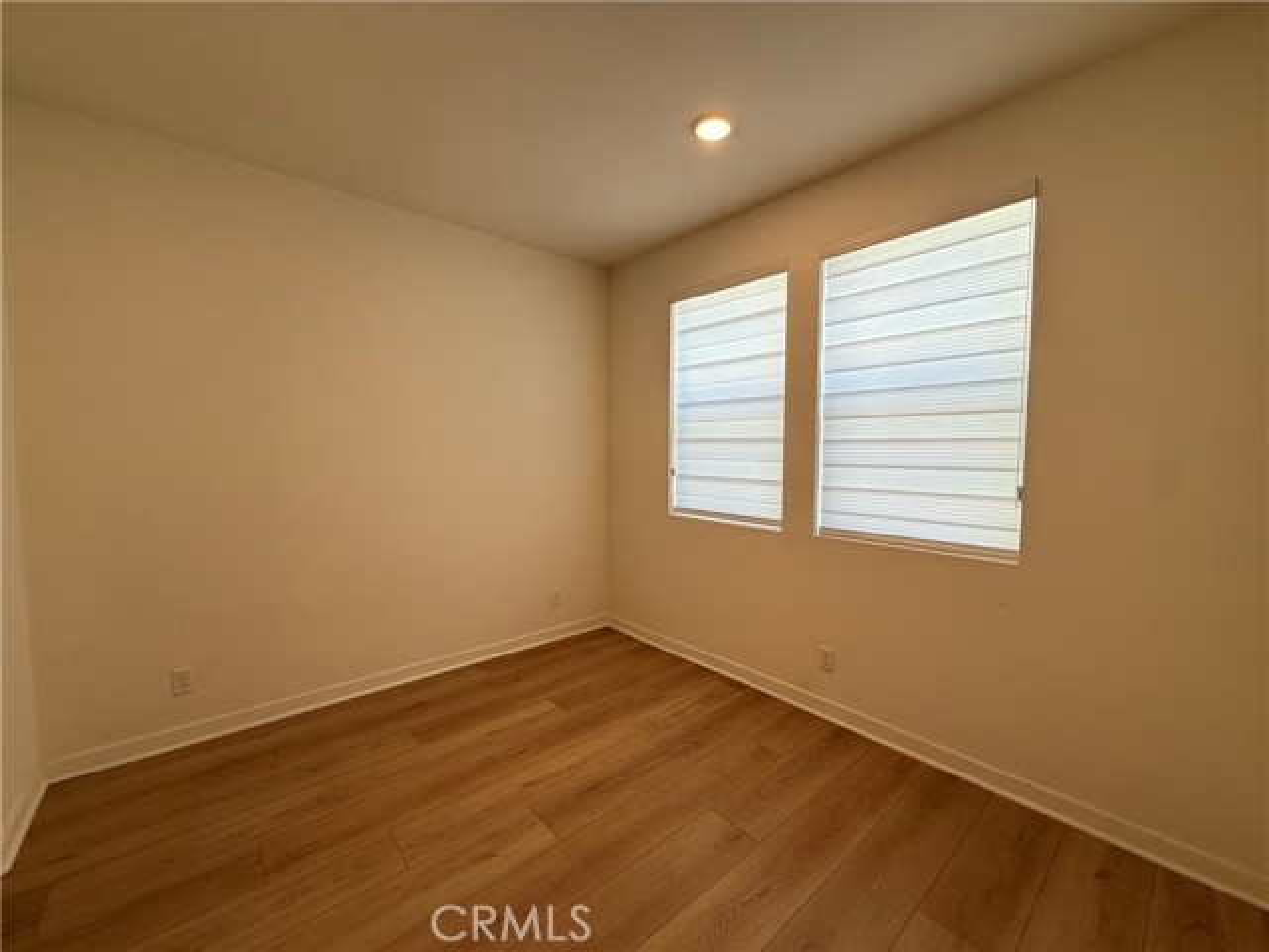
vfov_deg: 85.7
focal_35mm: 14
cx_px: 634
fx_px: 513
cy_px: 476
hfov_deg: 102.1
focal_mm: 2.22
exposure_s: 1/120
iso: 80
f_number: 2.2
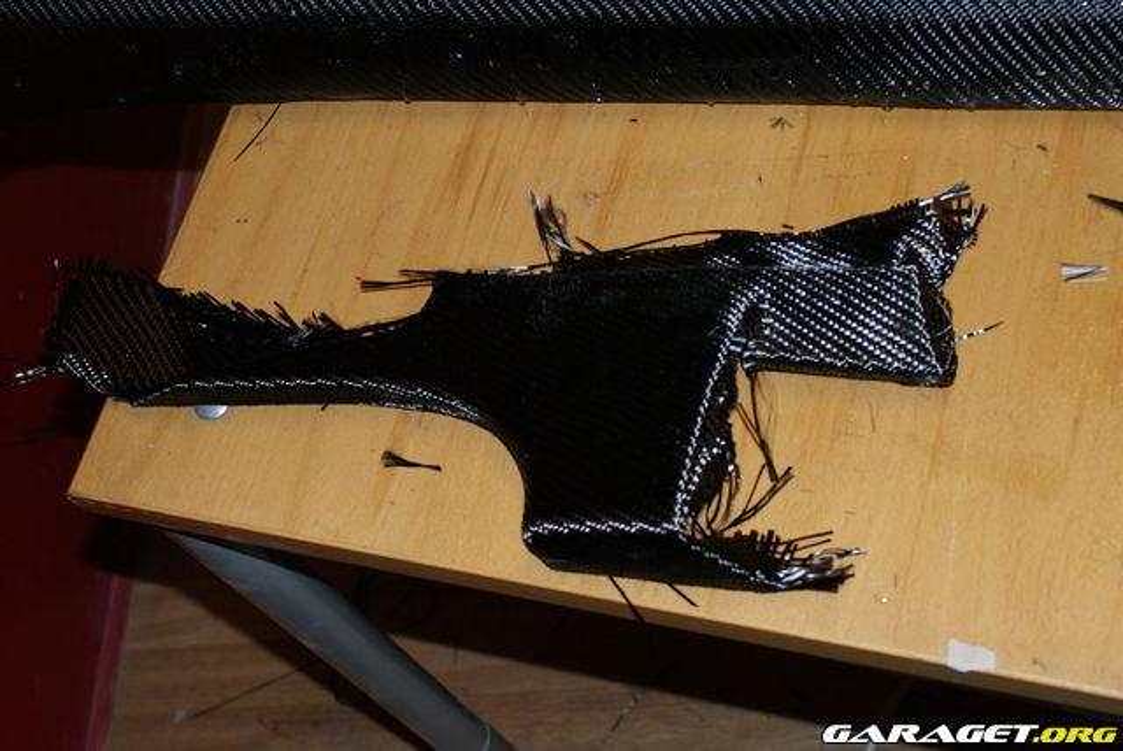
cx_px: 562
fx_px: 1639
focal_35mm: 52
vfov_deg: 25.8
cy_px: 376
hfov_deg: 37.8
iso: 400
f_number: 5.6
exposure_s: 1/60
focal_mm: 35
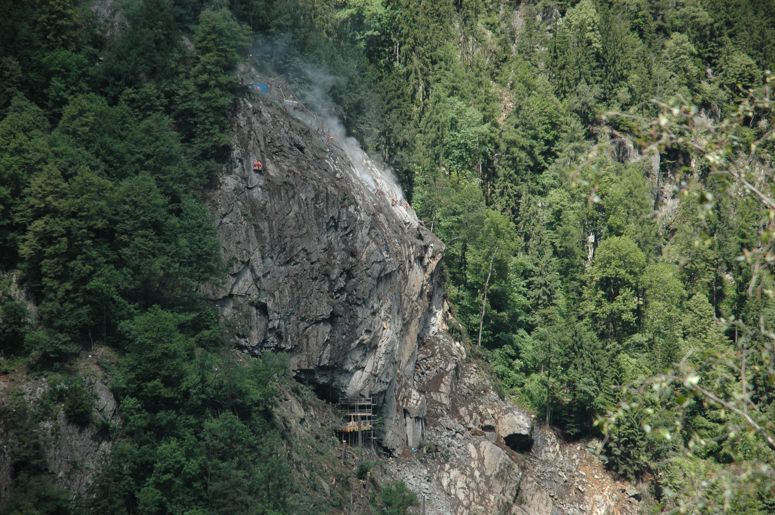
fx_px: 2258
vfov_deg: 13.0
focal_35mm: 105
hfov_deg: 19.5
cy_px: 258
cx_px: 388
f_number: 4.5
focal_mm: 70
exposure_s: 1/800
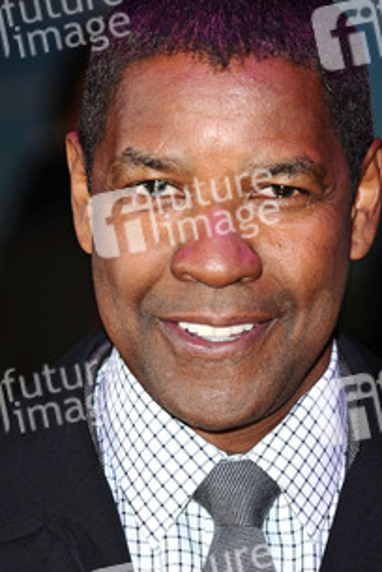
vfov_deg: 9.3
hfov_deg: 6.3
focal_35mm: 220
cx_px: 239
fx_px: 3493
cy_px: 308
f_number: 4.5
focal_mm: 112
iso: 320
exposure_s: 1/200
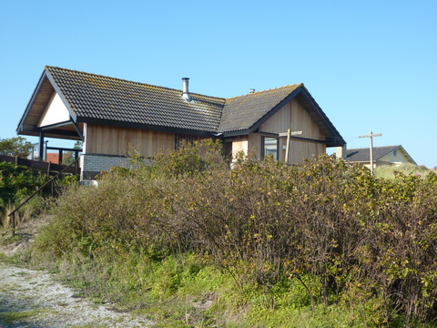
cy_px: 164
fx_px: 505
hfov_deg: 46.8
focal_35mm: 40
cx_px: 218
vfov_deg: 36.0
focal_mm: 6.5
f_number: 4
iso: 80
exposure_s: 1/320
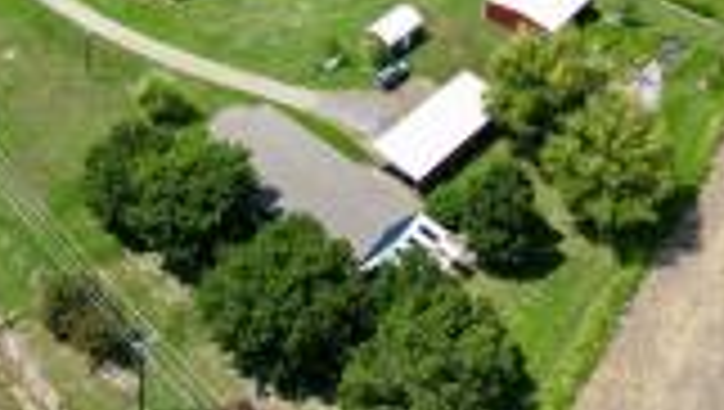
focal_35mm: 65
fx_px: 1249
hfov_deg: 32.3
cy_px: -99
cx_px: 301
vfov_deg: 17.6
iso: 100
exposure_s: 1/2000
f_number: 1.7
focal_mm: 6.72
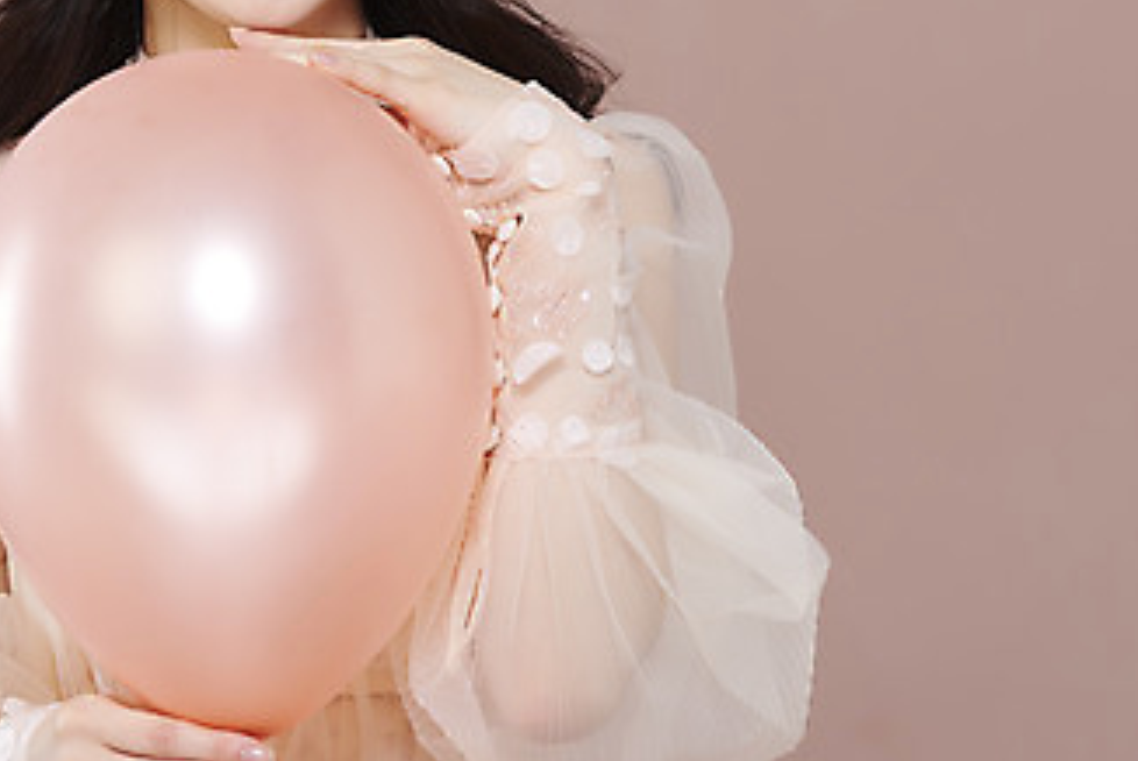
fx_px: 6106
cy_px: 66
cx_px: 476
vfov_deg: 7.1
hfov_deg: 10.6
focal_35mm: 193
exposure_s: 1/125
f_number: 11
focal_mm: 105
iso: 64
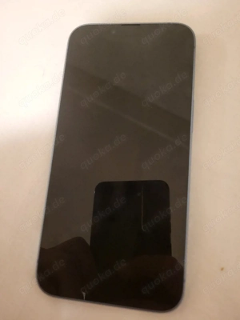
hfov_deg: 53.1
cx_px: 120
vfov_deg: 67.3
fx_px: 240
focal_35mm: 26
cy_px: 160
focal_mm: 5.4
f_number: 1.8
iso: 800
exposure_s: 1/25.1
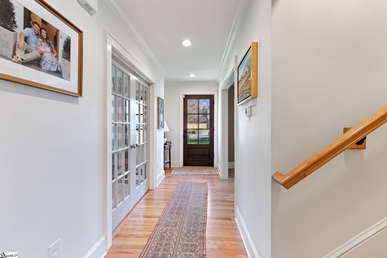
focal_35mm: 16
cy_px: 129
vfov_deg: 73.7
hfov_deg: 96.7
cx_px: 194
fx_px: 172
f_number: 8
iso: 250
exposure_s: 1/3
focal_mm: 16
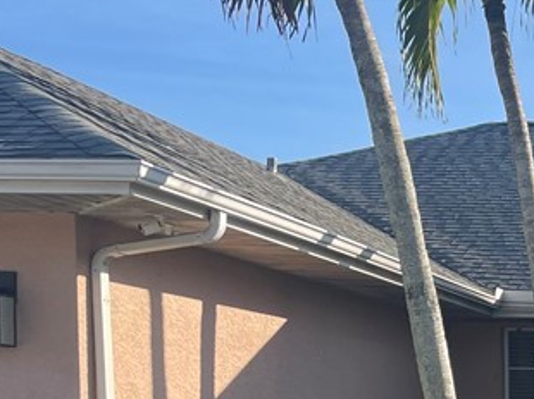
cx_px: 818
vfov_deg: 16.1
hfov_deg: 19.6
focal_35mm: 86
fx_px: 1326
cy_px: 538
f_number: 1.6
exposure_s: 1/1531
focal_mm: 4.2
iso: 32
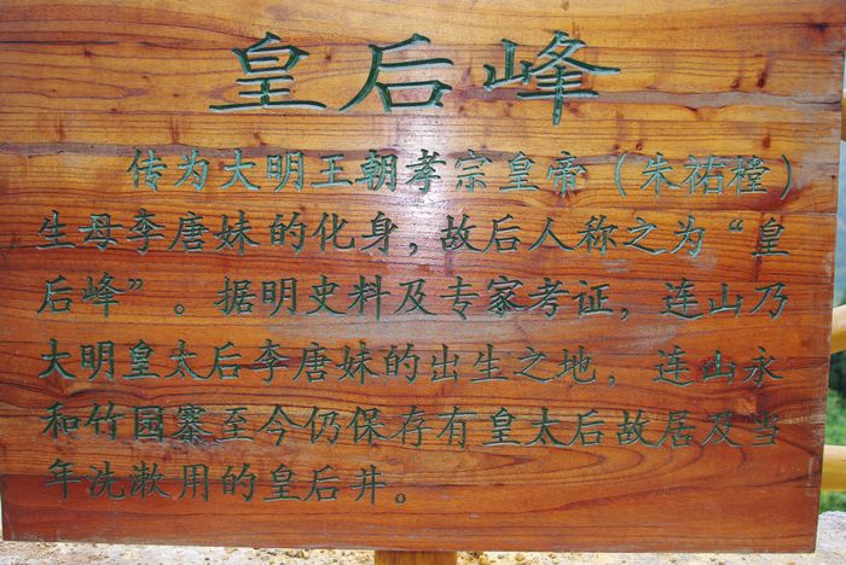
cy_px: 282
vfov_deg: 39.0
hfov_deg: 55.8
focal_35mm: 34
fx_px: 800
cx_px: 423
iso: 100
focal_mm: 23.13
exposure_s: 1/180
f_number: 4.5
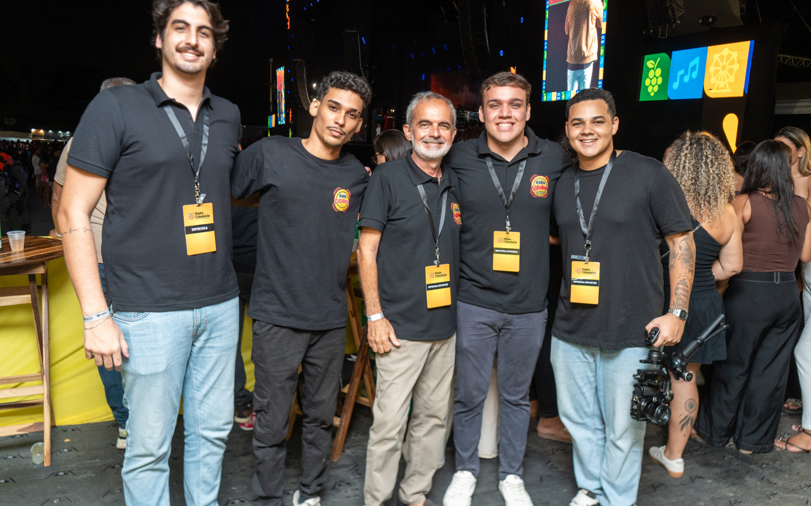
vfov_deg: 41.8
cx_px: 403
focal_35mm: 30
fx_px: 663
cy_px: 250
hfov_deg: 62.9
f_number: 5
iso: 2000
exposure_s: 1/250
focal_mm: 29
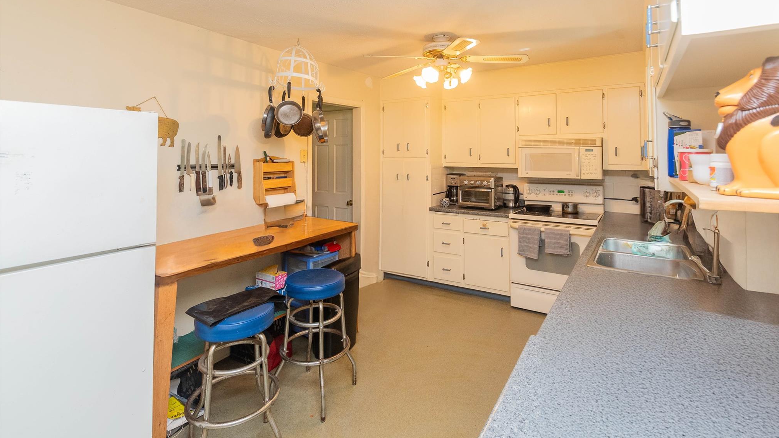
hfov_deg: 99.4
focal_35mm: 16
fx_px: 330
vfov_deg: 67.1
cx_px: 395
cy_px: 213
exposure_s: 1/60
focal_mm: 10
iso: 1250
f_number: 5.6
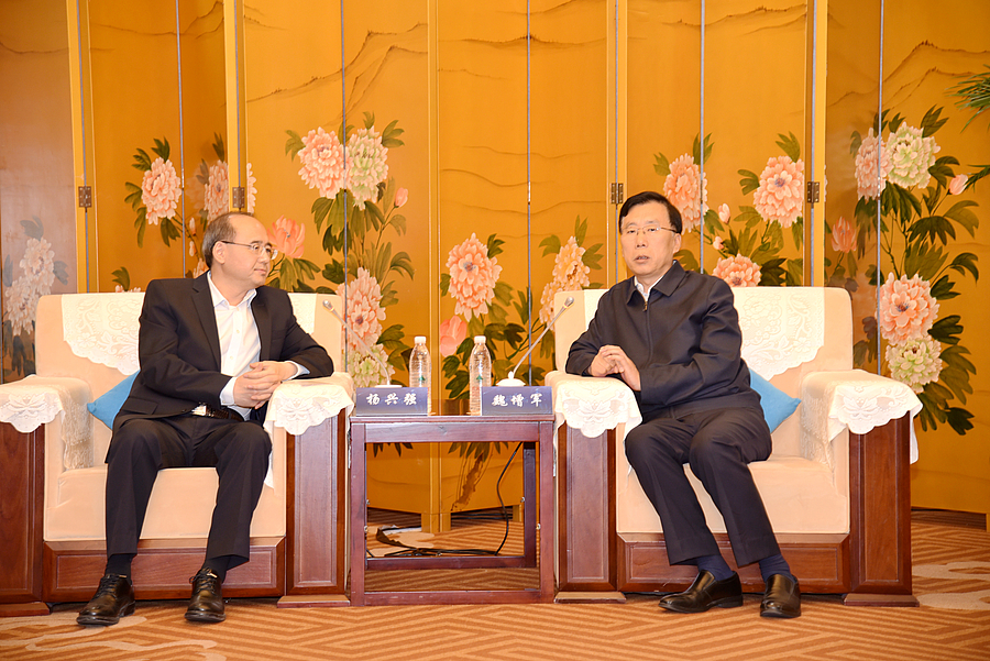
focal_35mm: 82
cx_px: 495
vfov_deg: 16.7
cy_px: 330
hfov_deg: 24.8
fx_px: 2256
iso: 800
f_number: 4
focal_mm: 82
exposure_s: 1/60
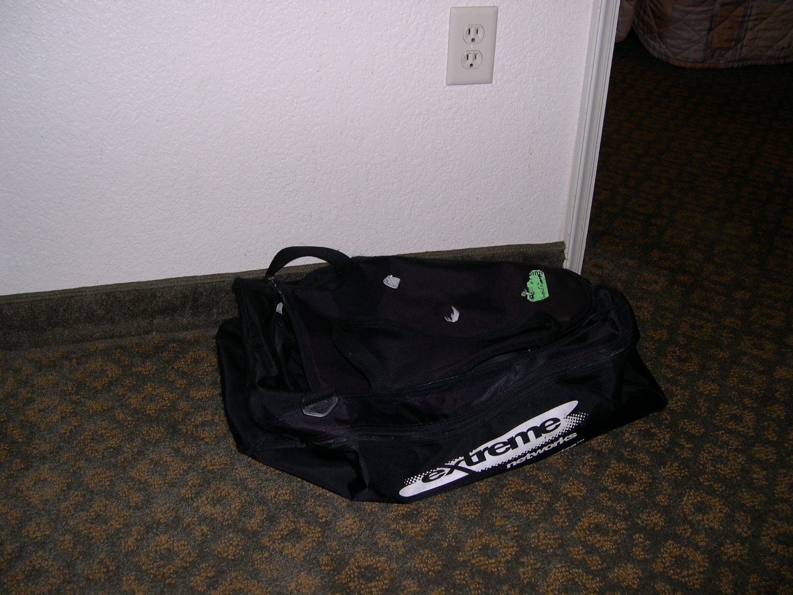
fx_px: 871
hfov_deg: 49.0
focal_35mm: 38
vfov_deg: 37.7
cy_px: 298
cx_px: 396
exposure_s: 1/60
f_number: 2.8
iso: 100
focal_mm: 8
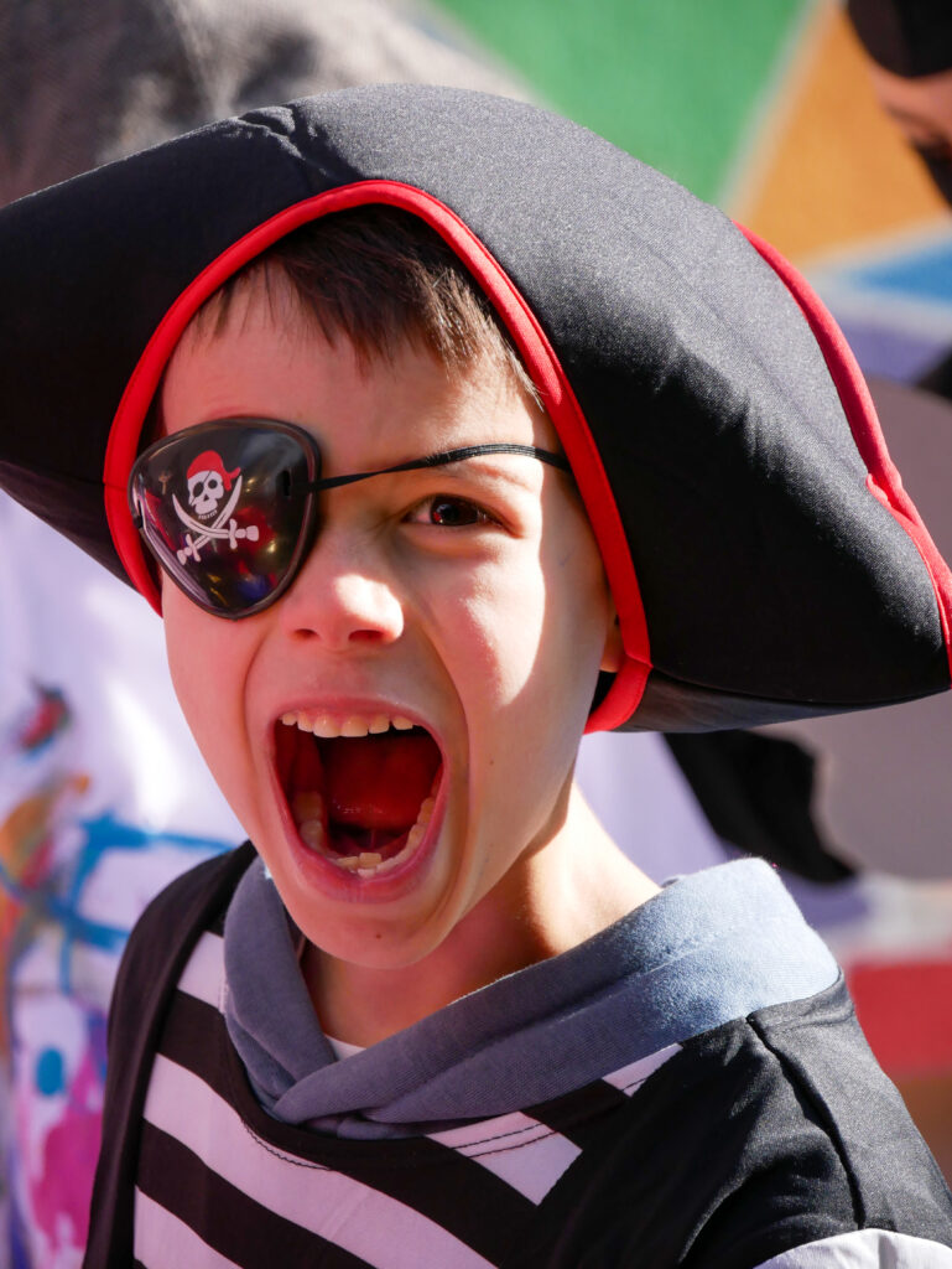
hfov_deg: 8.8
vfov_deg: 11.8
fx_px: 6155
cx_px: 476
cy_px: 634
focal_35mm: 168
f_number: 5.4
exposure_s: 1/1000
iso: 500
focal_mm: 84
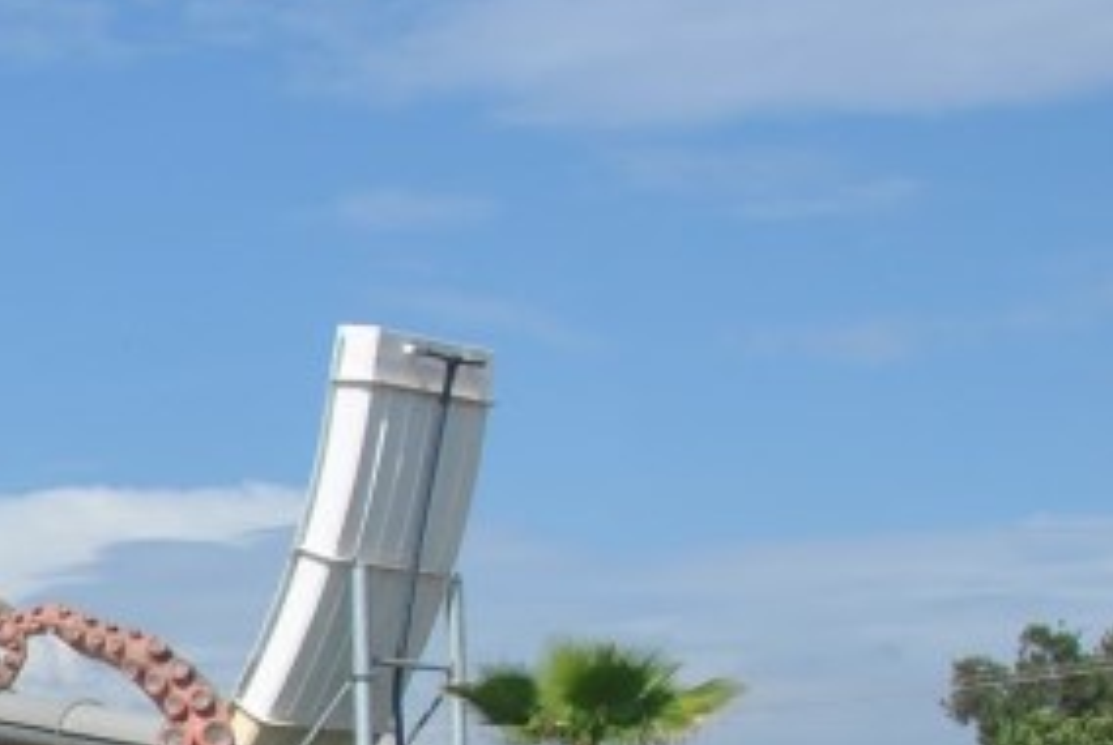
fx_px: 3373
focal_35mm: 109
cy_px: 949
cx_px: -582
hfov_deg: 16.9
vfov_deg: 12.2
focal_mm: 18
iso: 100
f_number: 9
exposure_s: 1/320
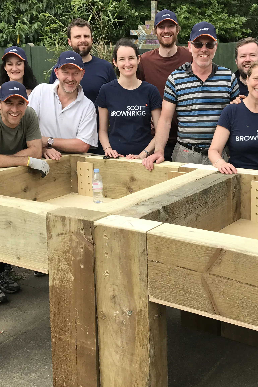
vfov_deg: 38.9
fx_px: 548
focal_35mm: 51
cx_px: 163
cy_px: 178
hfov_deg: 26.4
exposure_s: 1/1053
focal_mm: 3.99
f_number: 1.8
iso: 20
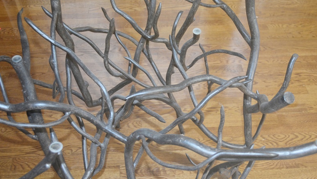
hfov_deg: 51.6
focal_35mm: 39
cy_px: 101
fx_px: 328
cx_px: 162
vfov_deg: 30.4
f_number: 4
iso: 900
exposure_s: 1/60
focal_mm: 22
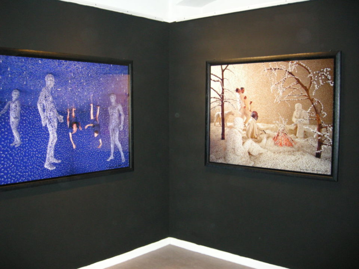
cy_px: 134
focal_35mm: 36
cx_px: 180
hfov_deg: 51.4
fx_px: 373
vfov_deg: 39.7
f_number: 2.7
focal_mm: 7.5
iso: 246
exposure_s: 1/60
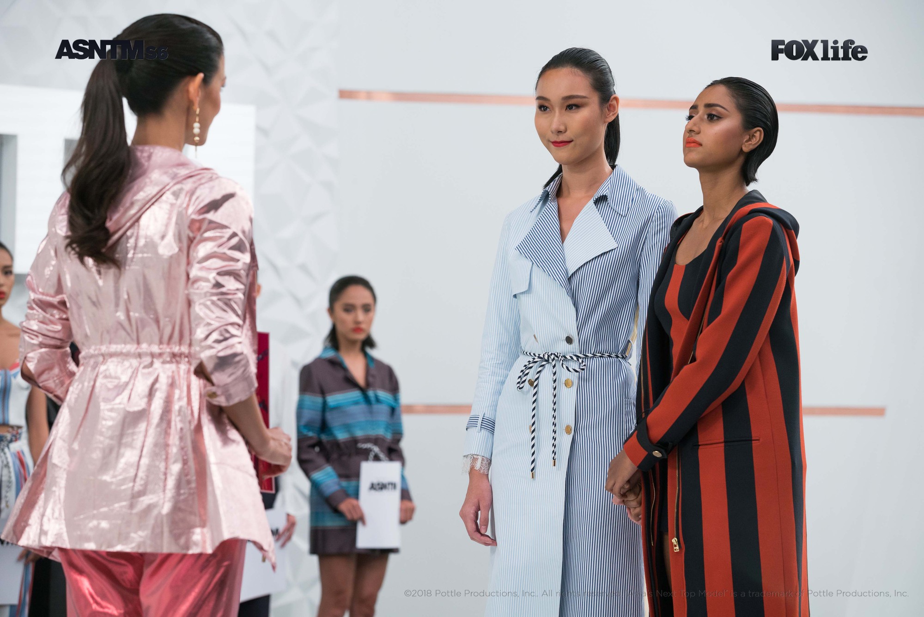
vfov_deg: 11.0
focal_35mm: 125
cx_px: 462
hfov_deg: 16.4
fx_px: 3210
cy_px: 308
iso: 1000
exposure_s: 1/250
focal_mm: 125
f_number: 4.5
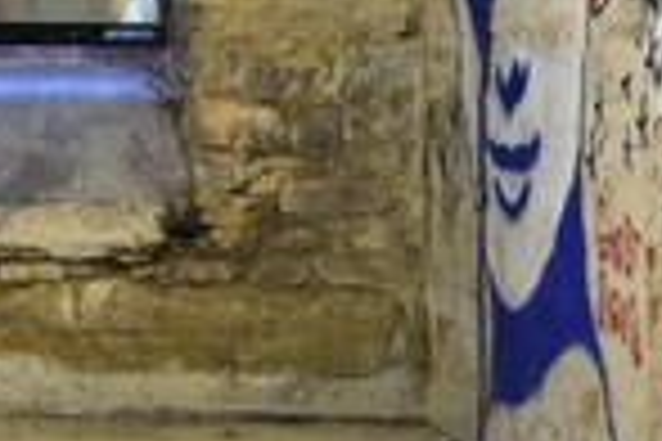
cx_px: -232
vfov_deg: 7.7
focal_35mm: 177
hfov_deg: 11.3
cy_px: -58
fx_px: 3255
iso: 3200
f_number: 5.6
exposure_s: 1/50
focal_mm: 62
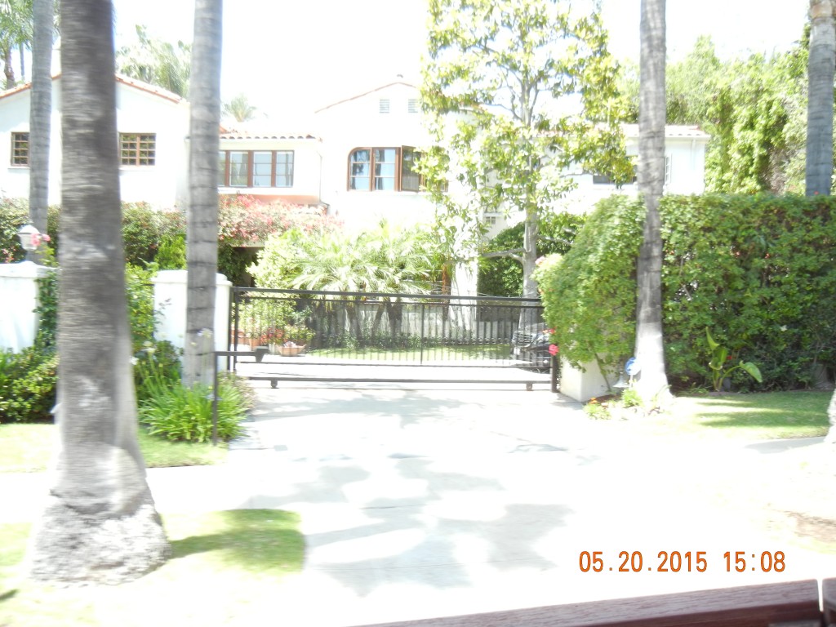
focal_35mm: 30
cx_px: 418
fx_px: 725
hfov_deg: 60.0
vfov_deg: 46.8
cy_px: 314
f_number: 3.5
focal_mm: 5.4
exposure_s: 1/150
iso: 160
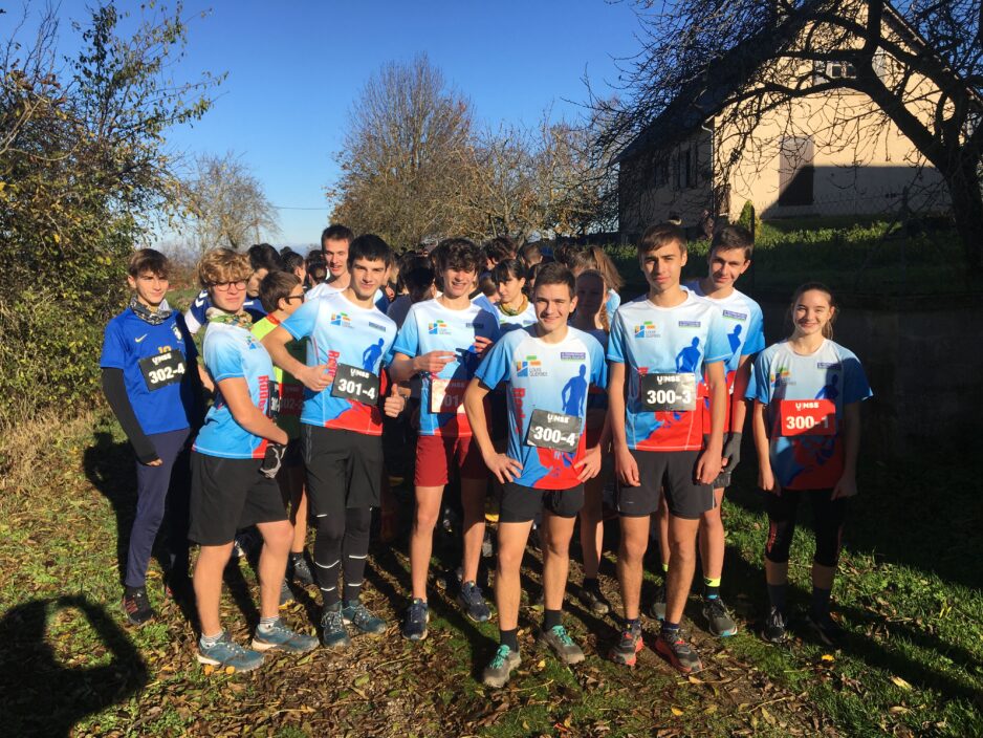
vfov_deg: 48.2
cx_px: 492
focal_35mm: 29
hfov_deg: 61.6
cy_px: 369
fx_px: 824
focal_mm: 4.15
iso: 25
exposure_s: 1/1832
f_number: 2.2
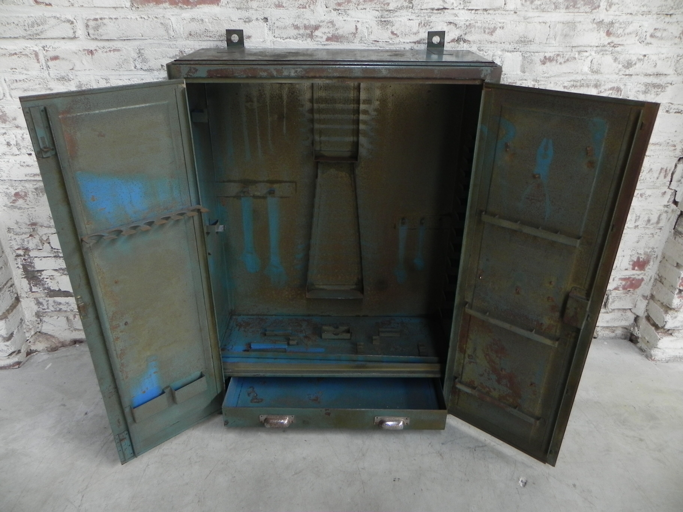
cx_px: 342
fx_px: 513
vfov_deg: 53.1
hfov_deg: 67.3
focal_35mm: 26
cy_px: 256
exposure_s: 1/30
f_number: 2.8
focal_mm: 4.6
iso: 211
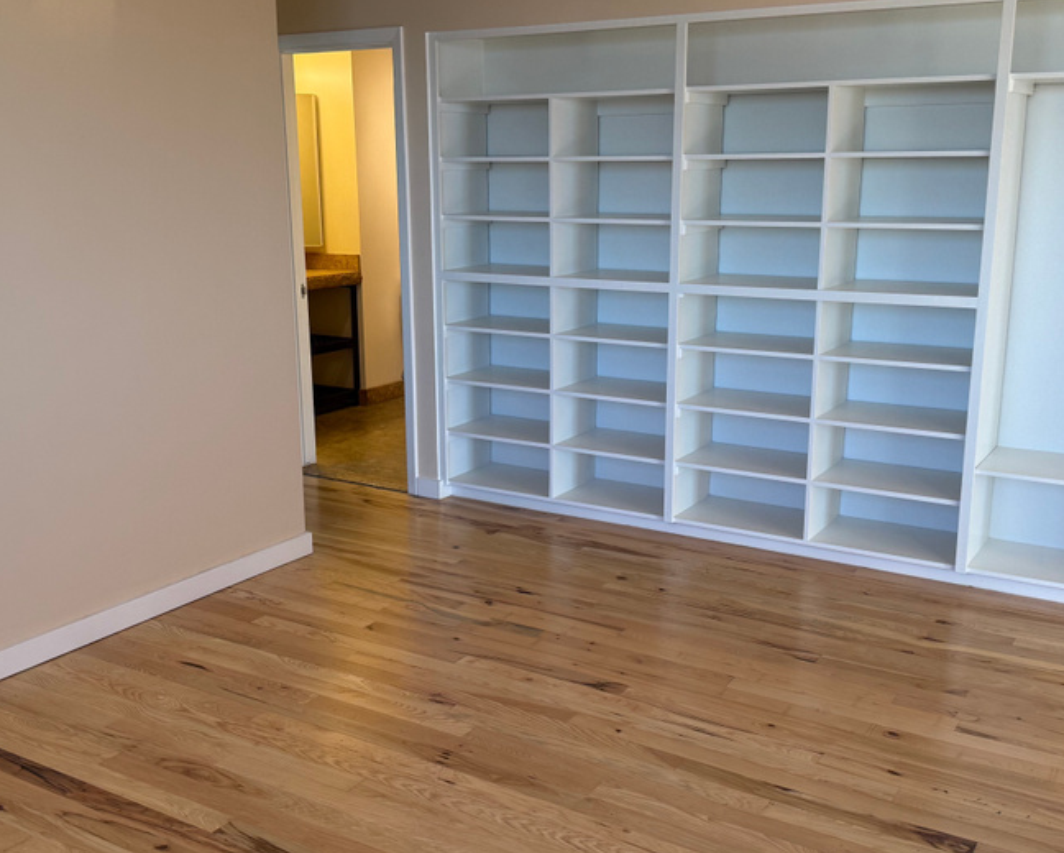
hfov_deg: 49.1
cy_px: 440
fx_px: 1166
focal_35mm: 37
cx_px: 529
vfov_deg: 40.2
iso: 100
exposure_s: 1/130
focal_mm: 6.76
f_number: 1.78
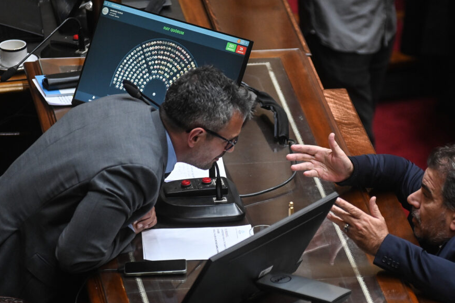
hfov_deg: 7.5
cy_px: 177
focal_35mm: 275
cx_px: 299
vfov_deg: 5.0
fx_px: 3475
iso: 2500
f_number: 2.8
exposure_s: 1/400
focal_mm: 200
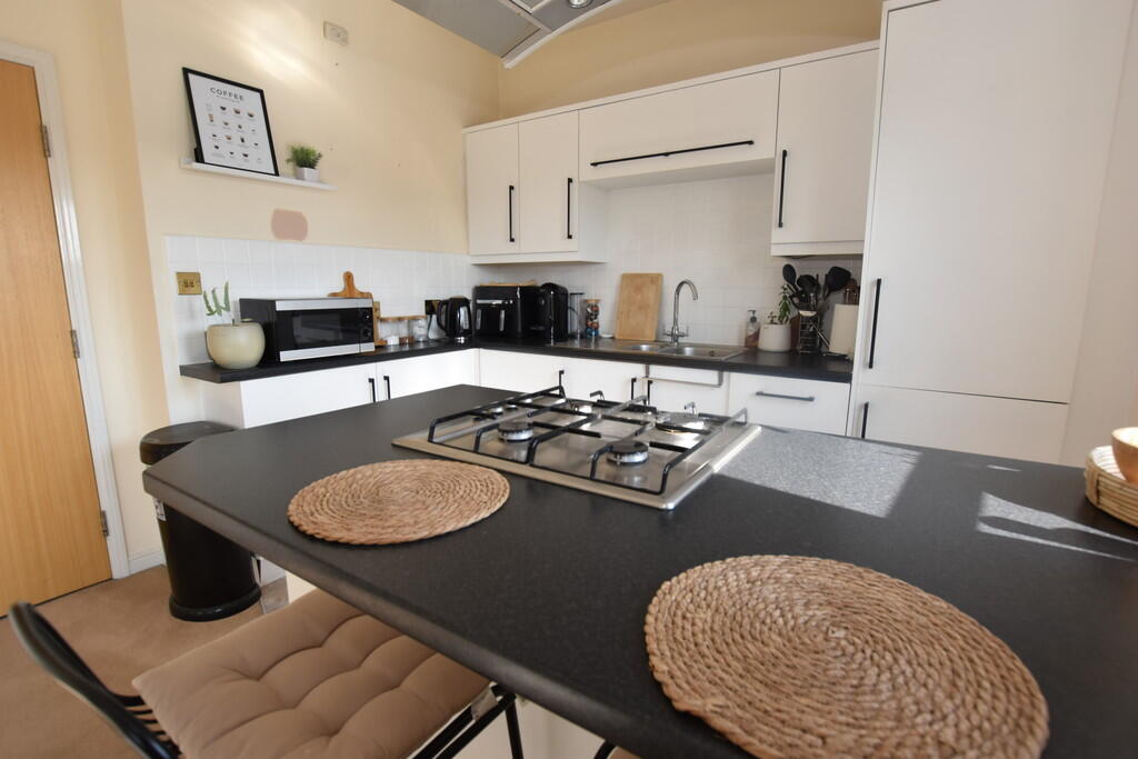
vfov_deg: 72.1
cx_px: 569
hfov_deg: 95.0
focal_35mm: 16
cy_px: 380
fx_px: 522
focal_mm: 11
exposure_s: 1/125
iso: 450
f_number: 5.6
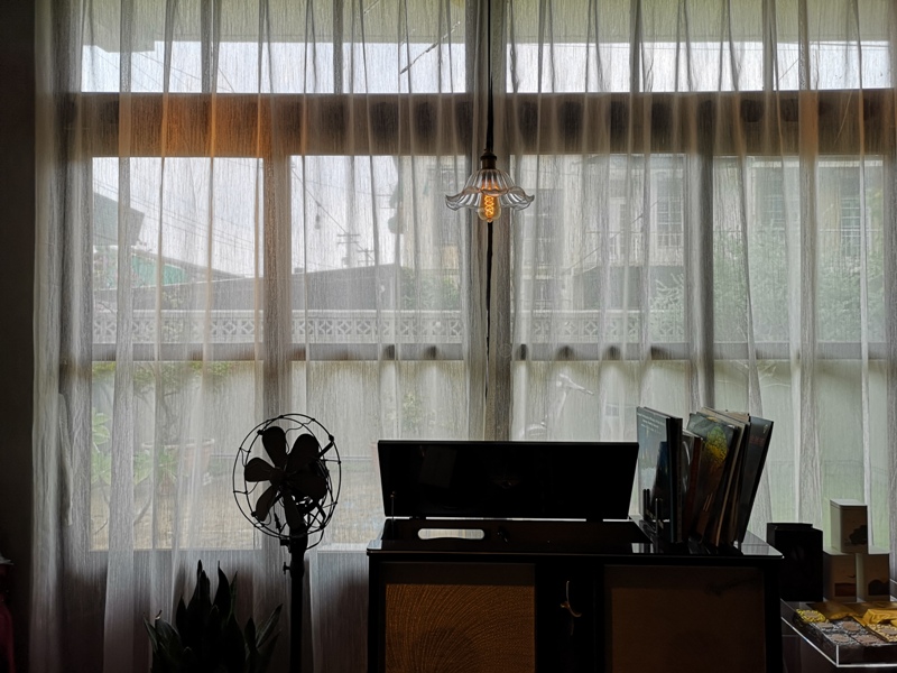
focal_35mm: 27
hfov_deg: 65.3
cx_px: 448
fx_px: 700
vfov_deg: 51.4
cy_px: 336
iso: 50
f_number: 1.8
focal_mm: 3.95
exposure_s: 1/606
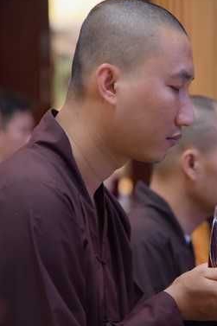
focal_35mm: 181
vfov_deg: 11.4
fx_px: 1638
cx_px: 159
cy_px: 221
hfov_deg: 7.6
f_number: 4
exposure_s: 1/100
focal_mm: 105
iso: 1250
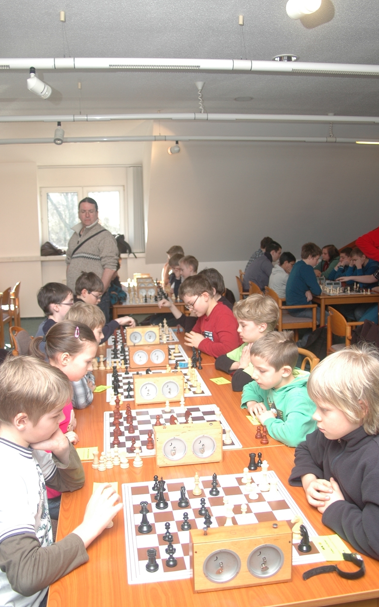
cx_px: 187
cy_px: 295
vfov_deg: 61.2
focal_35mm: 31
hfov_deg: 40.6
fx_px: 512
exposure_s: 1/60
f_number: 4
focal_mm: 18
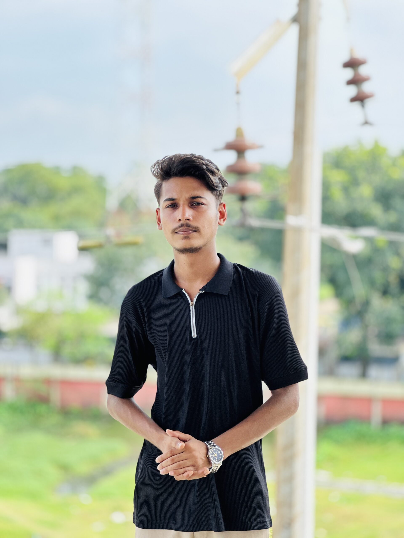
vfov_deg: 25.3
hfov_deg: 19.1
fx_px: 1198
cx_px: 202
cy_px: 269
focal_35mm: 77
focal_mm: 9
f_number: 2.8
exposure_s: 1/121
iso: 40
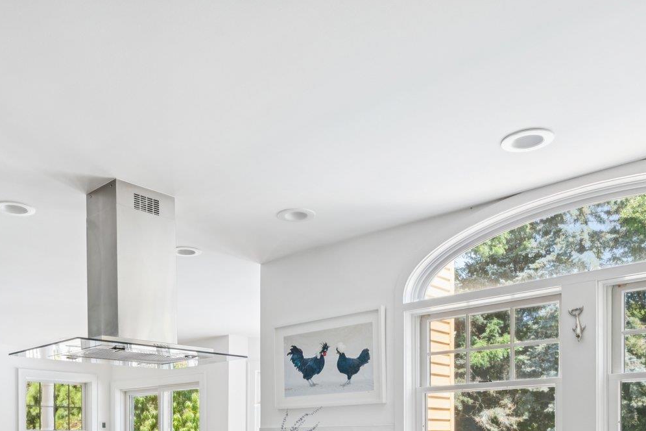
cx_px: 272
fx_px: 664
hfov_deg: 51.7
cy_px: 438
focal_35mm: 37
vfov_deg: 32.8
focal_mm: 18
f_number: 9
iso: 160
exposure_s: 1/6
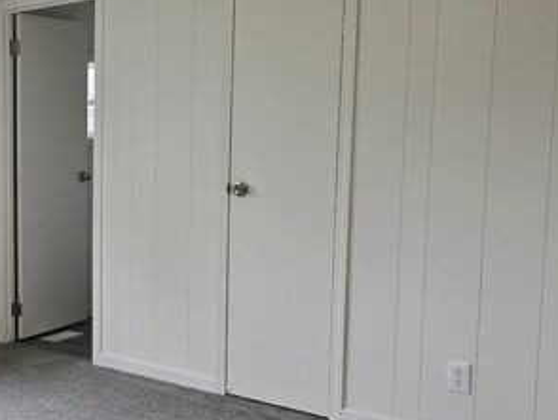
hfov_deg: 34.8
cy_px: 228
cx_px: 8
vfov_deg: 29.1
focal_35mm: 50
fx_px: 807
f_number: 1.7
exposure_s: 1/120
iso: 200
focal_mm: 6.3
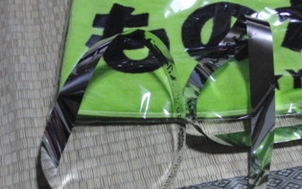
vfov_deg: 23.1
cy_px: 106
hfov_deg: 36.2
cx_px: 176
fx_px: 461
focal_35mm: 56
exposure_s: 1/50
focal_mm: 6.42
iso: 800
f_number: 3.6
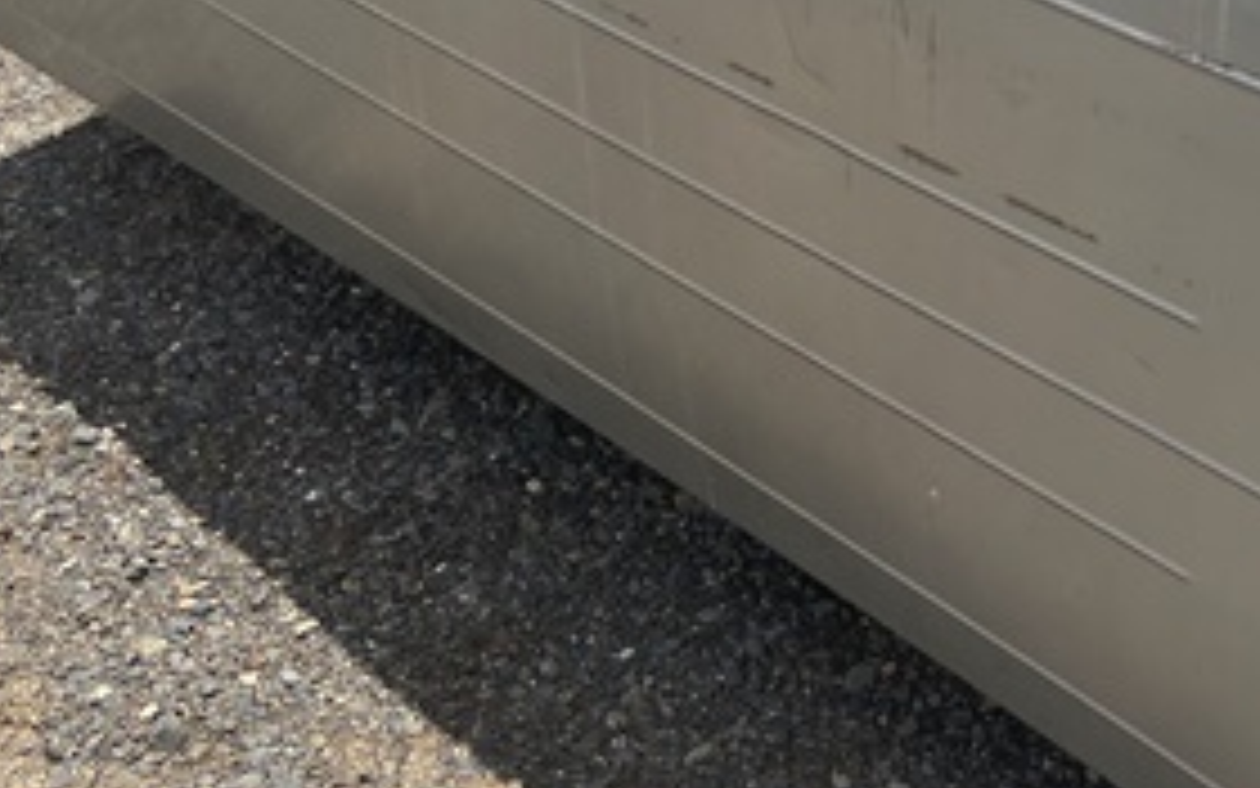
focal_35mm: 63
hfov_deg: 30.8
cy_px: 63
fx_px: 2163
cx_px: 1166
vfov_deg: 20.2
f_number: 1.8
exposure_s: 1/2762
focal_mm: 4.25
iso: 32
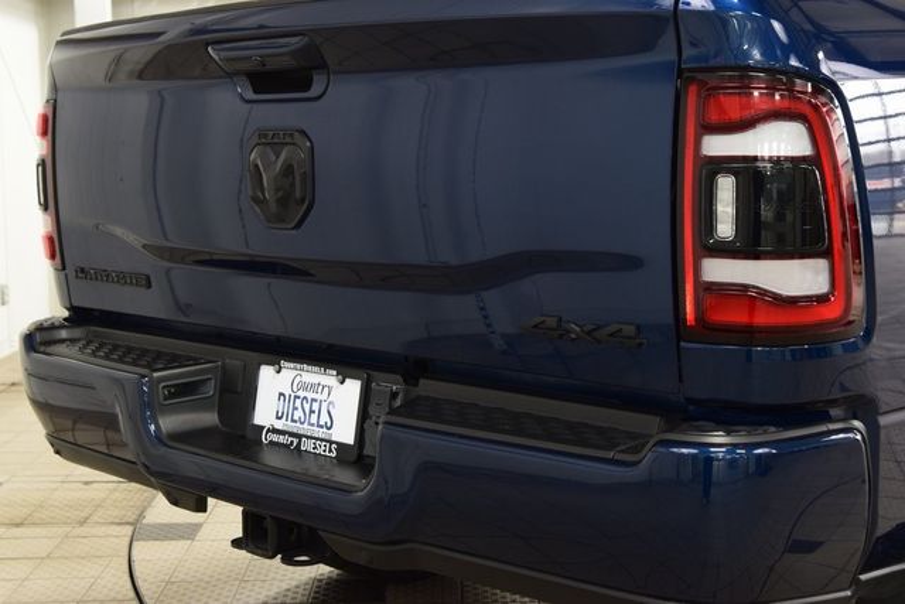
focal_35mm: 57
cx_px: 452
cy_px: 302
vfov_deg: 23.8
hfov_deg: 35.0
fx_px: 1433
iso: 900
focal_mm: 38
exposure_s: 1/15
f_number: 6.3
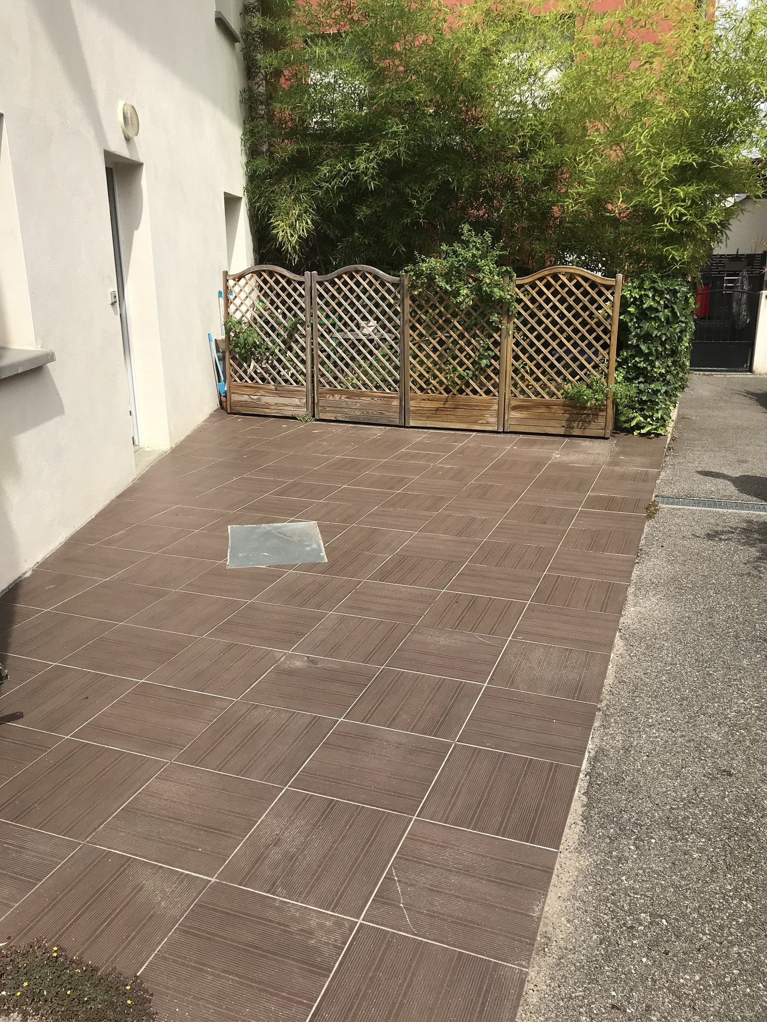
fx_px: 827
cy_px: 511
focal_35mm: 28
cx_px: 384
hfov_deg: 49.7
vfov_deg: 63.4
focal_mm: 3.99
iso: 20
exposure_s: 1/2227
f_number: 1.8
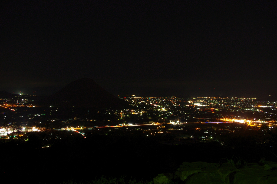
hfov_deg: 62.0
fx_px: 231
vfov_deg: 43.5
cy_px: 92
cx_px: 138
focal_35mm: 30
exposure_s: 8
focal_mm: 20
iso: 800
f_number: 7.1
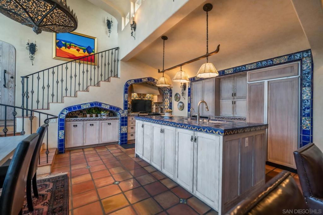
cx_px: 162
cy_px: 108
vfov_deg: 77.3
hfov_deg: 100.4
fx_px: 135
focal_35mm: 15
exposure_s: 1/500
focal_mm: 15
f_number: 2.8
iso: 640
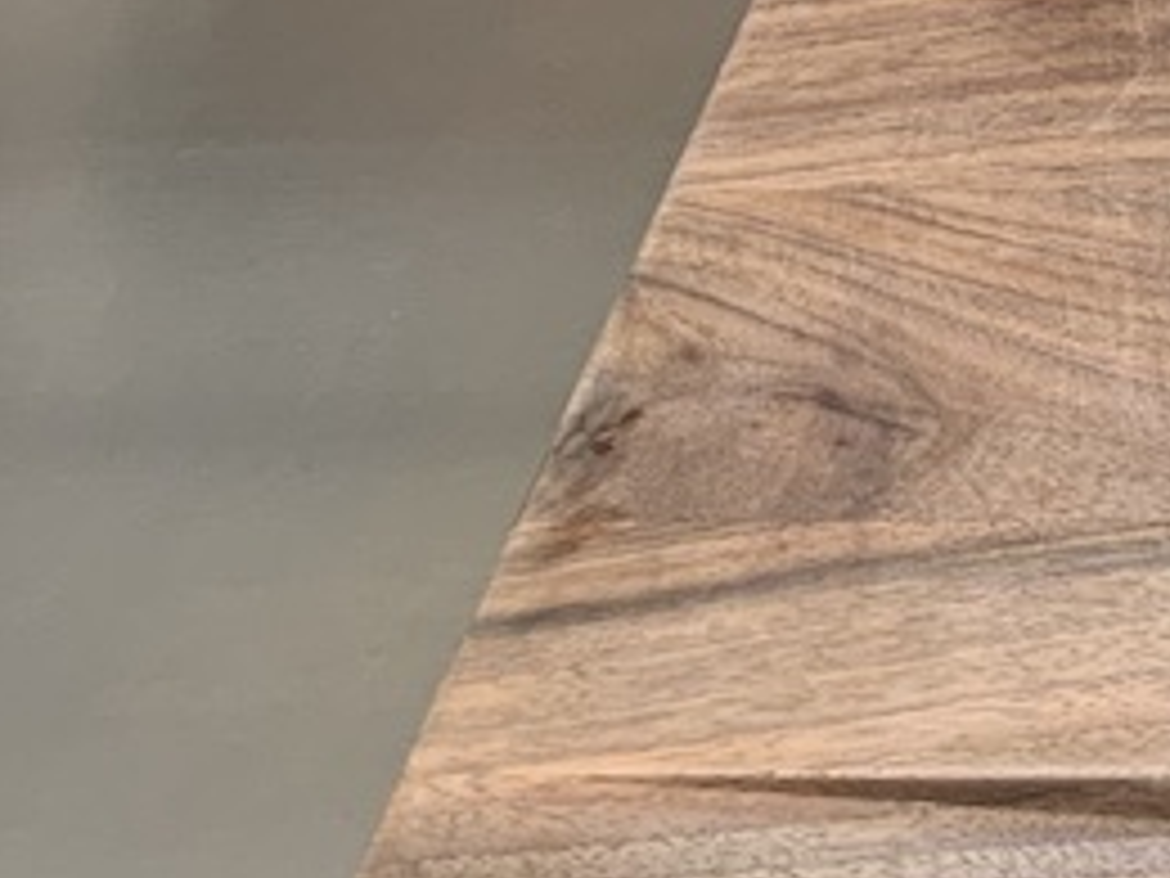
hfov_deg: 13.5
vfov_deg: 10.8
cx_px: 1940
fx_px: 4529
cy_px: -248
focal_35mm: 134
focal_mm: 3
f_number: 1.8
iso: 25
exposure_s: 1/122
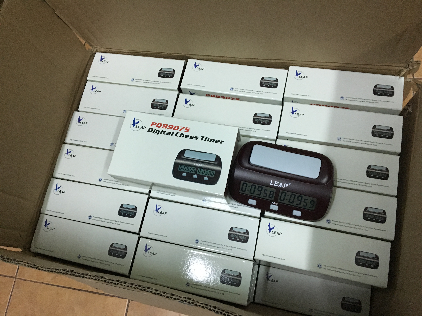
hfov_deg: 61.7
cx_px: 211
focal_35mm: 29
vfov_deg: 48.2
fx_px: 354
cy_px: 158
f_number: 2.2
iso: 200
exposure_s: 1/25
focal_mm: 4.15
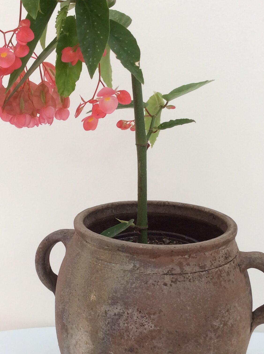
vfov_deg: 34.9
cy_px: 202
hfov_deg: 26.5
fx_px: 561
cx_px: 118
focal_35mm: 55
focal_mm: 3.3
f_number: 2.4
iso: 40
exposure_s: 1/100
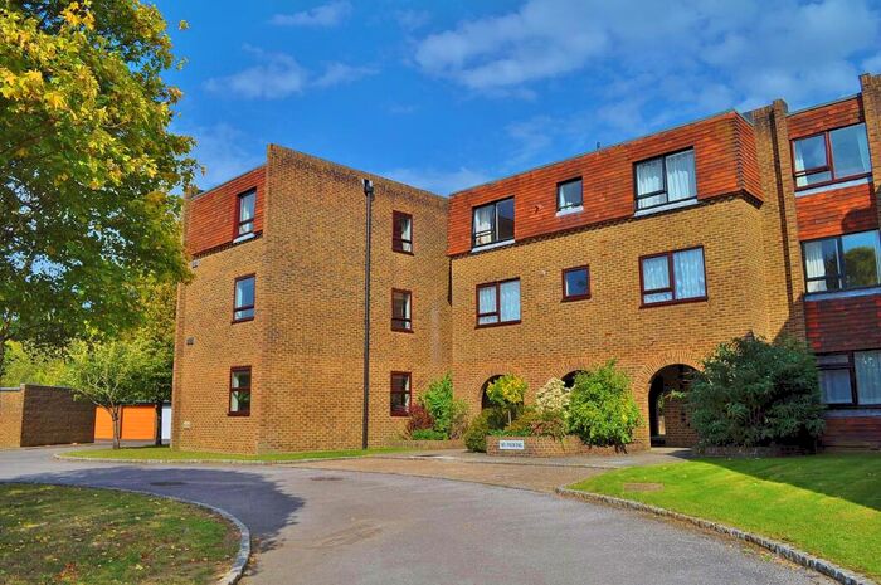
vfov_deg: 47.8
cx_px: 440
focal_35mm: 27
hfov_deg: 67.4
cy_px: 292
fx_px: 660
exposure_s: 1/400
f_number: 10
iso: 200
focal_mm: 18
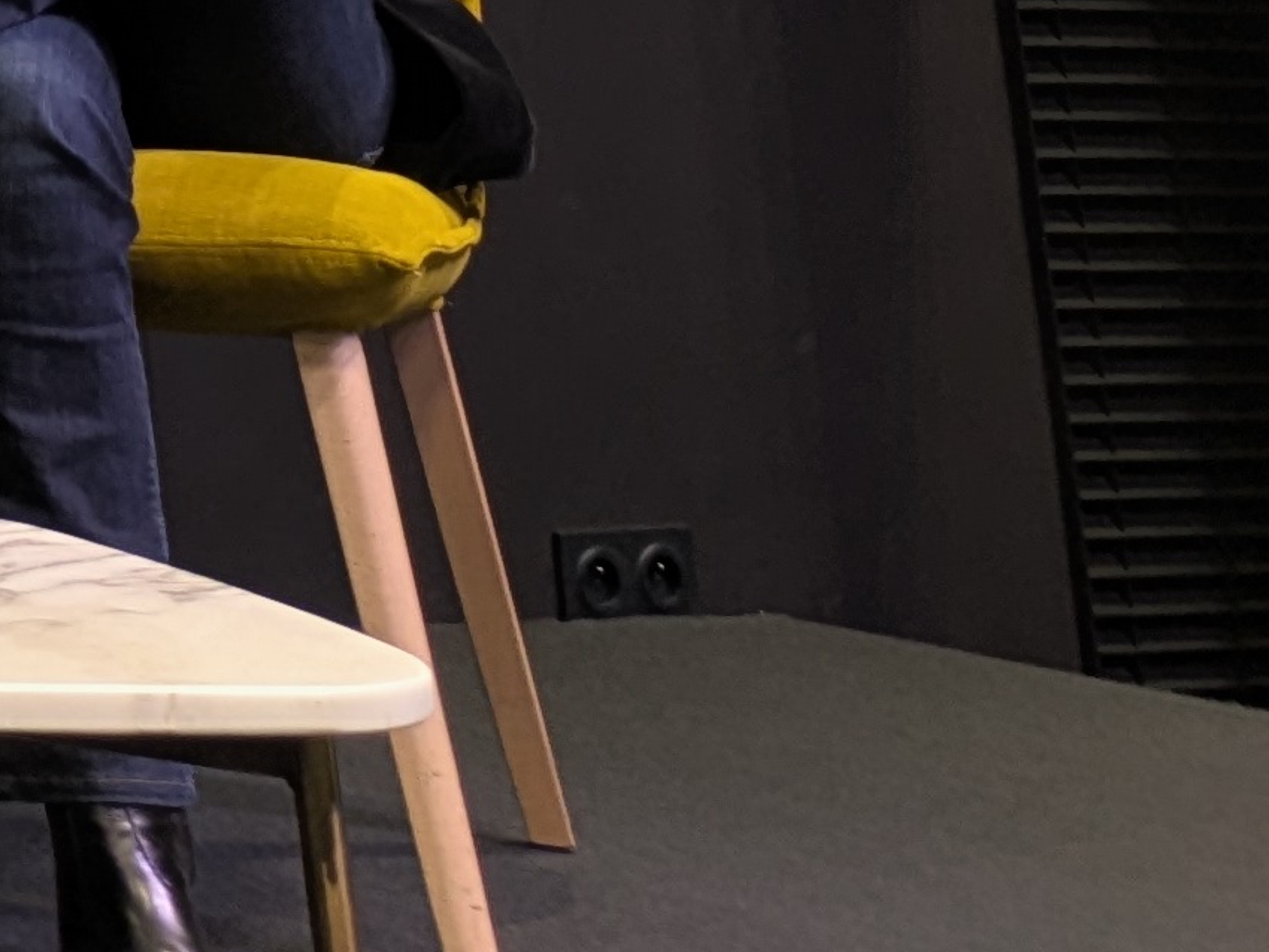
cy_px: -1592
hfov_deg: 11.2
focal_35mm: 136
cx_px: -2123
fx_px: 4987
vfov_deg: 9.3
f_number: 1.89
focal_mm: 5.43
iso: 60
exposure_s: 1/33.3
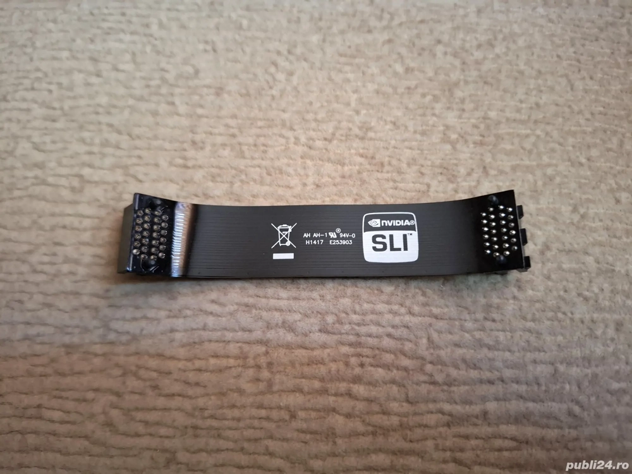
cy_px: 237
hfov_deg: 73.9
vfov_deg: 58.9
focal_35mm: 23
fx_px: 420
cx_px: 316
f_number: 1.8
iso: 800
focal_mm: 5.54
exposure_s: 1/20
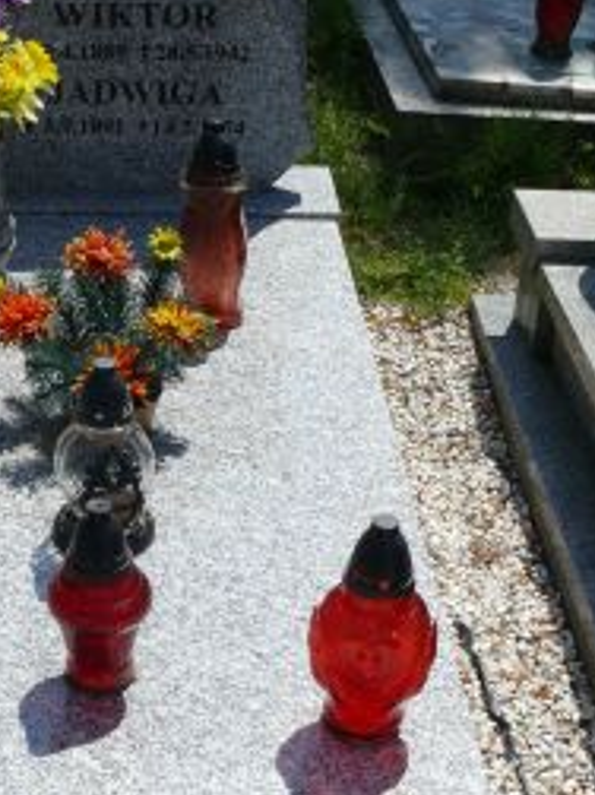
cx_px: 127
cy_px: 497
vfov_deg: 28.9
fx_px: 1537
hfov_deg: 21.7
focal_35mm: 67
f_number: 7.1
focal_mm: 7.4
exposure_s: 1/400
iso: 100
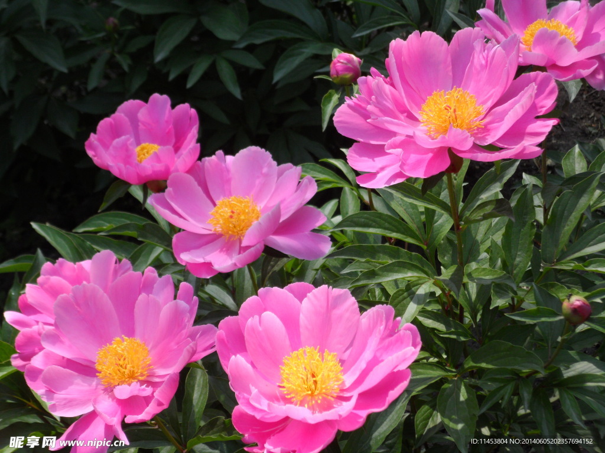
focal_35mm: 112
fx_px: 1957
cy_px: 226
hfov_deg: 17.6
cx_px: 302
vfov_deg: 13.2
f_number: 5.4
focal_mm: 21
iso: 80
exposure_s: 1/250
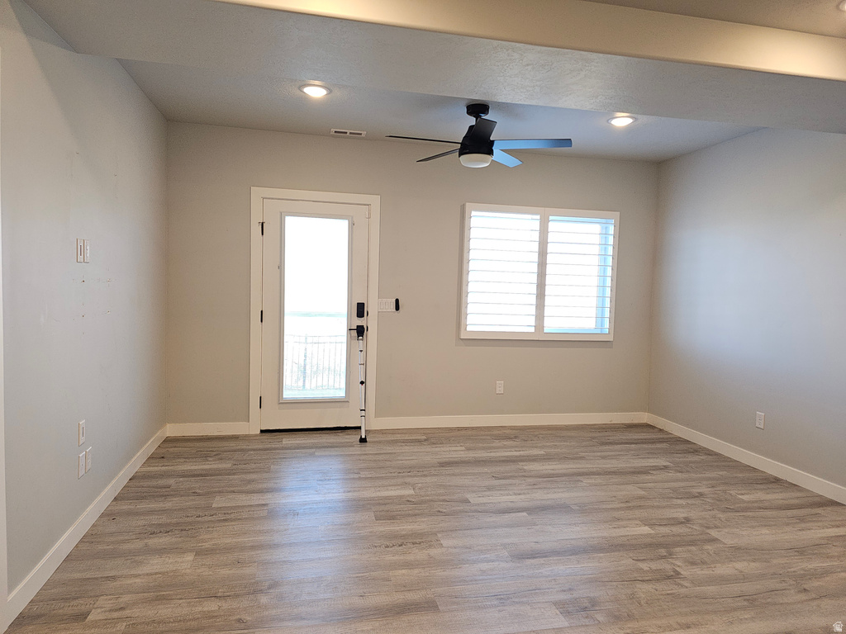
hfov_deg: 73.9
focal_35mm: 23
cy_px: 317
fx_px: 562
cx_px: 423
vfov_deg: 58.9
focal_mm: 6.3
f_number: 1.7
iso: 80
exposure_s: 1/60
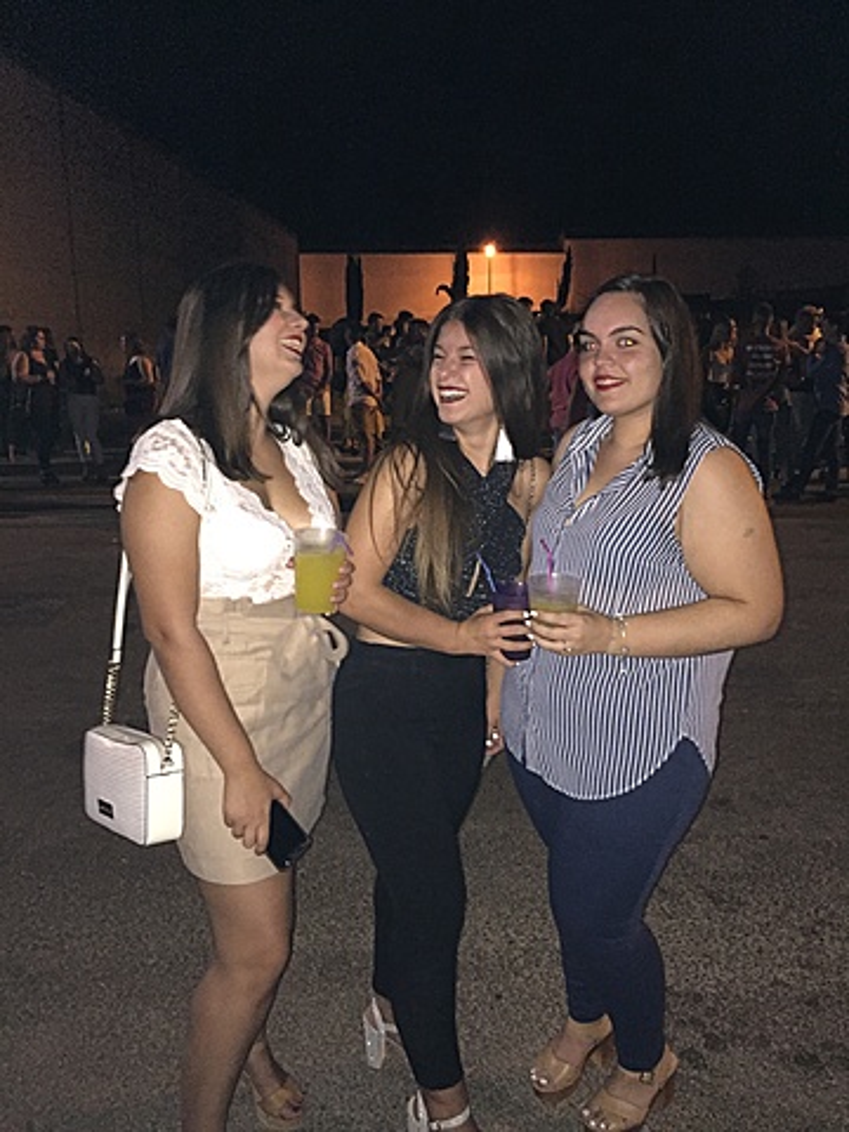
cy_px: 566
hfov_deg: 48.2
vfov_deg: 61.7
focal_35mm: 29
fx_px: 948
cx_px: 424
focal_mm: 4.15
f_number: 2.2
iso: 400
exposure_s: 1/17
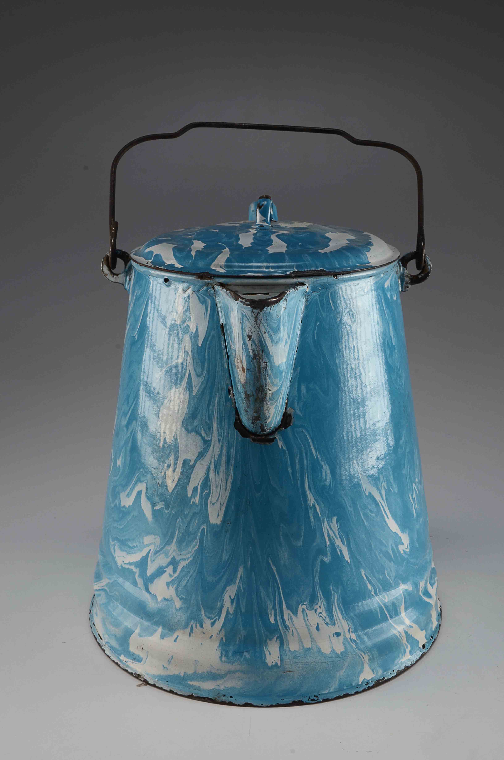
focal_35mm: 48
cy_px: 380
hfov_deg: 28.0
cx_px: 252
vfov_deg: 41.2
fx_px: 1012
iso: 100
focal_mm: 32
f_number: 18
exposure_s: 1/80
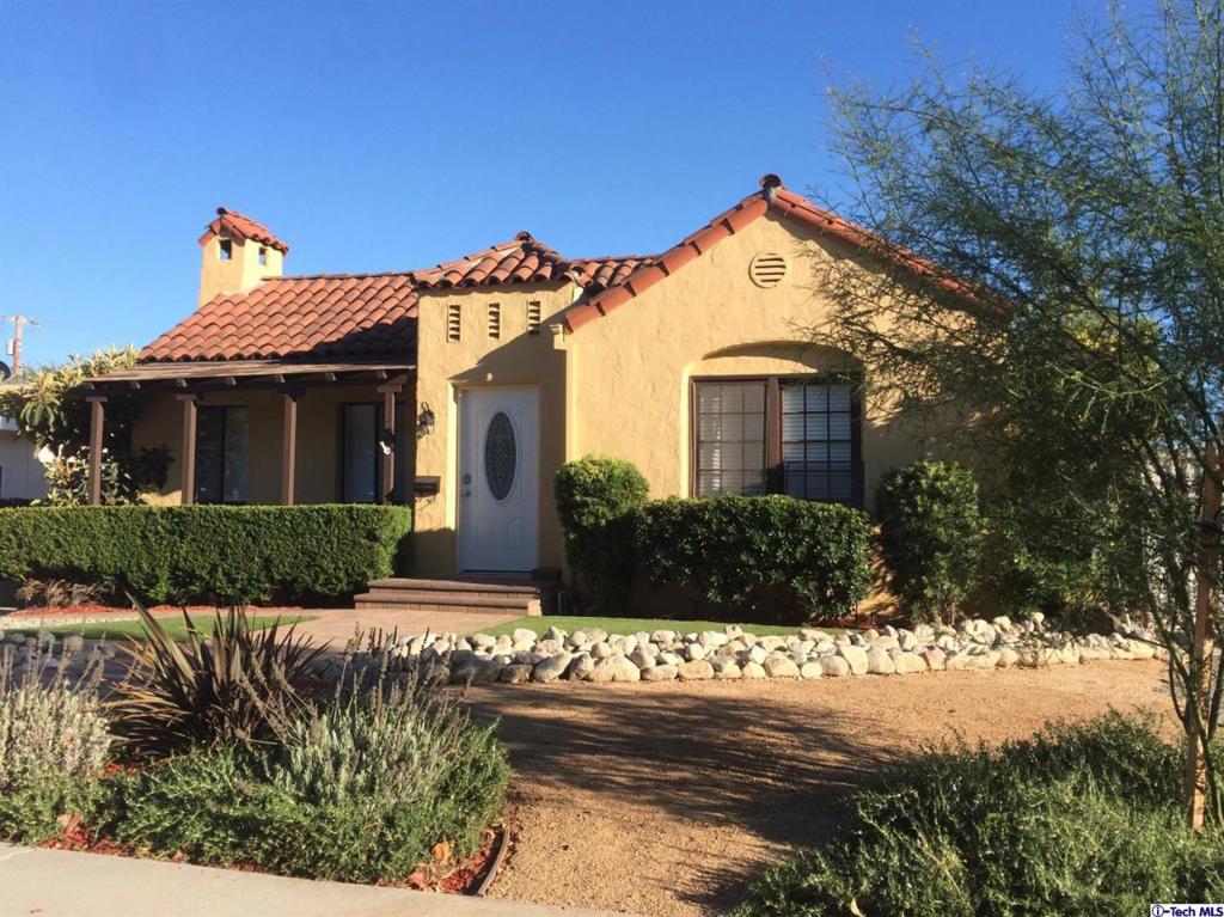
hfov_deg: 61.7
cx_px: 612
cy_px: 458
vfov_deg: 48.2
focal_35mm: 29
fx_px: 1025
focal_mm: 4.15
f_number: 2.2
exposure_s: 1/1053
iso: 32
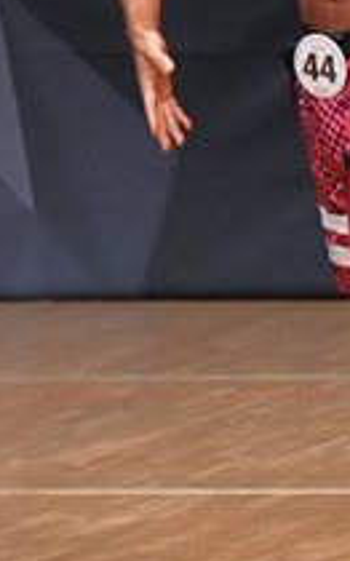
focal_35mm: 1015
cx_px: 880
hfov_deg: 1.3
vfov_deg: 2.1
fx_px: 15512
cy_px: 69
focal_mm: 180
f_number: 5.6
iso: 6400
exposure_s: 1/400
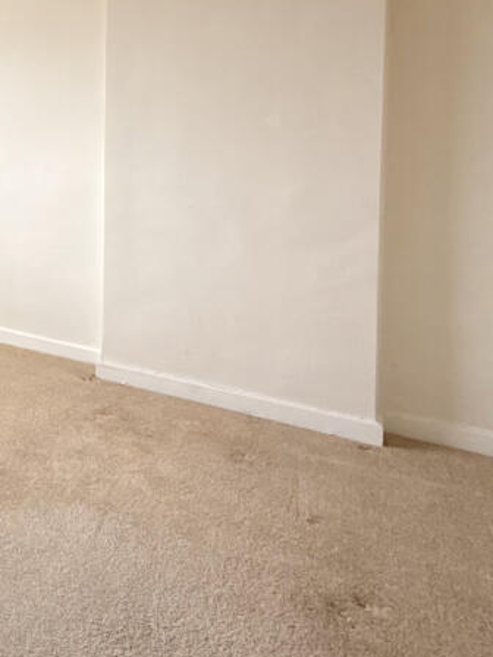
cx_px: -117
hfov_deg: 34.2
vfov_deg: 54.1
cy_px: 161
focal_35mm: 32
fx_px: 608
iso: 64
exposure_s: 1/129
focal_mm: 2.22
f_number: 2.2
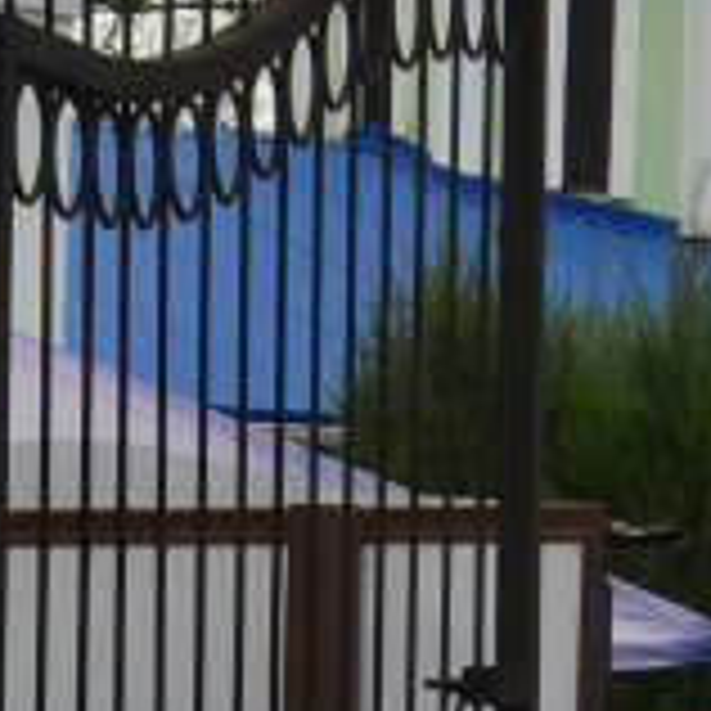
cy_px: 254
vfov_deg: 3.5
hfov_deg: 3.4
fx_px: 11712
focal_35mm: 504
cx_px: 2196
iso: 400
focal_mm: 52
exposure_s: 1/640
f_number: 10
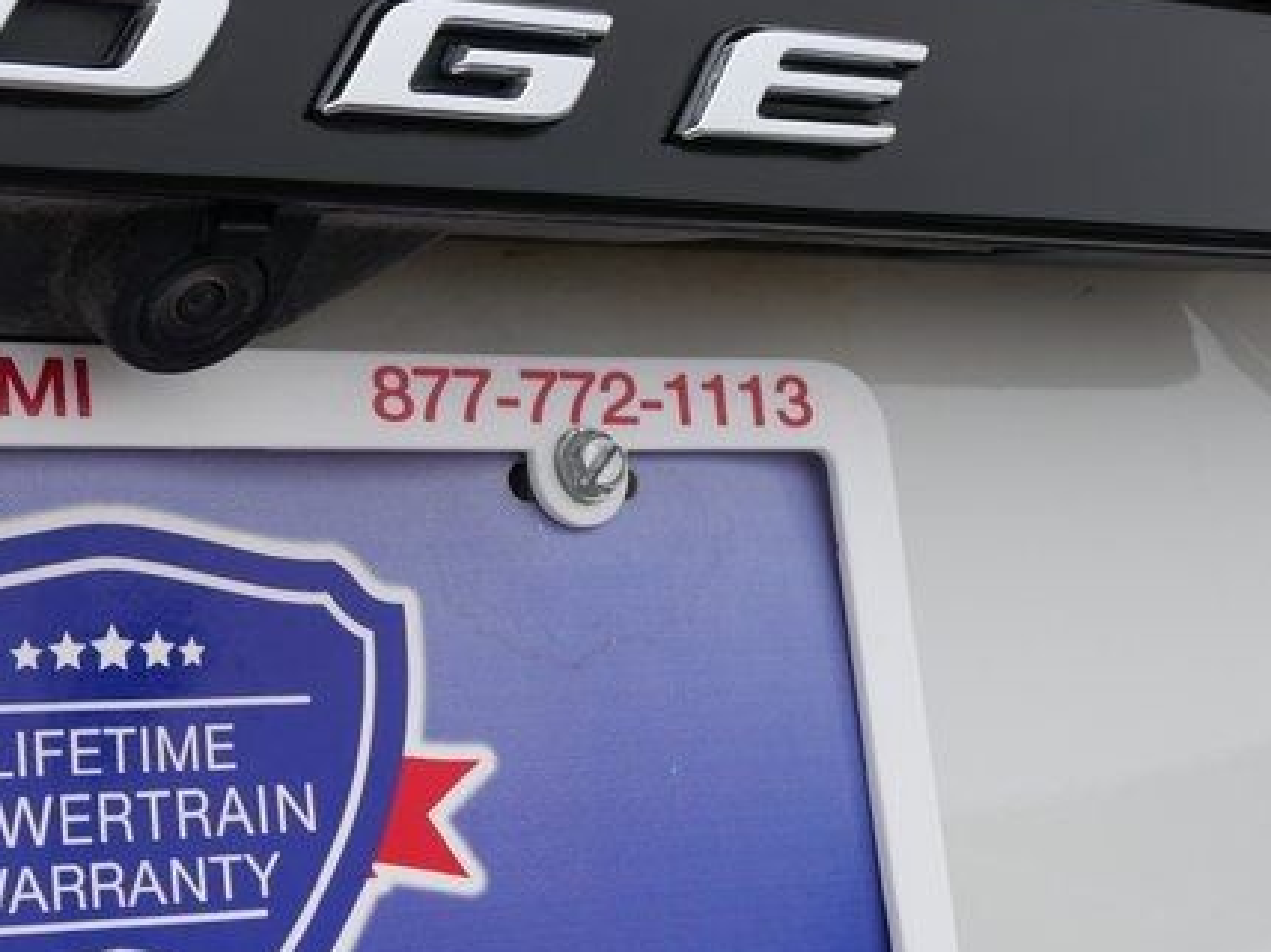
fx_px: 3524
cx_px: -3
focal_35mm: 96
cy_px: 443
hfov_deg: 19.8
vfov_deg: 15.4
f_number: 4.6
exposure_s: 1/125
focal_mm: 20
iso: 200
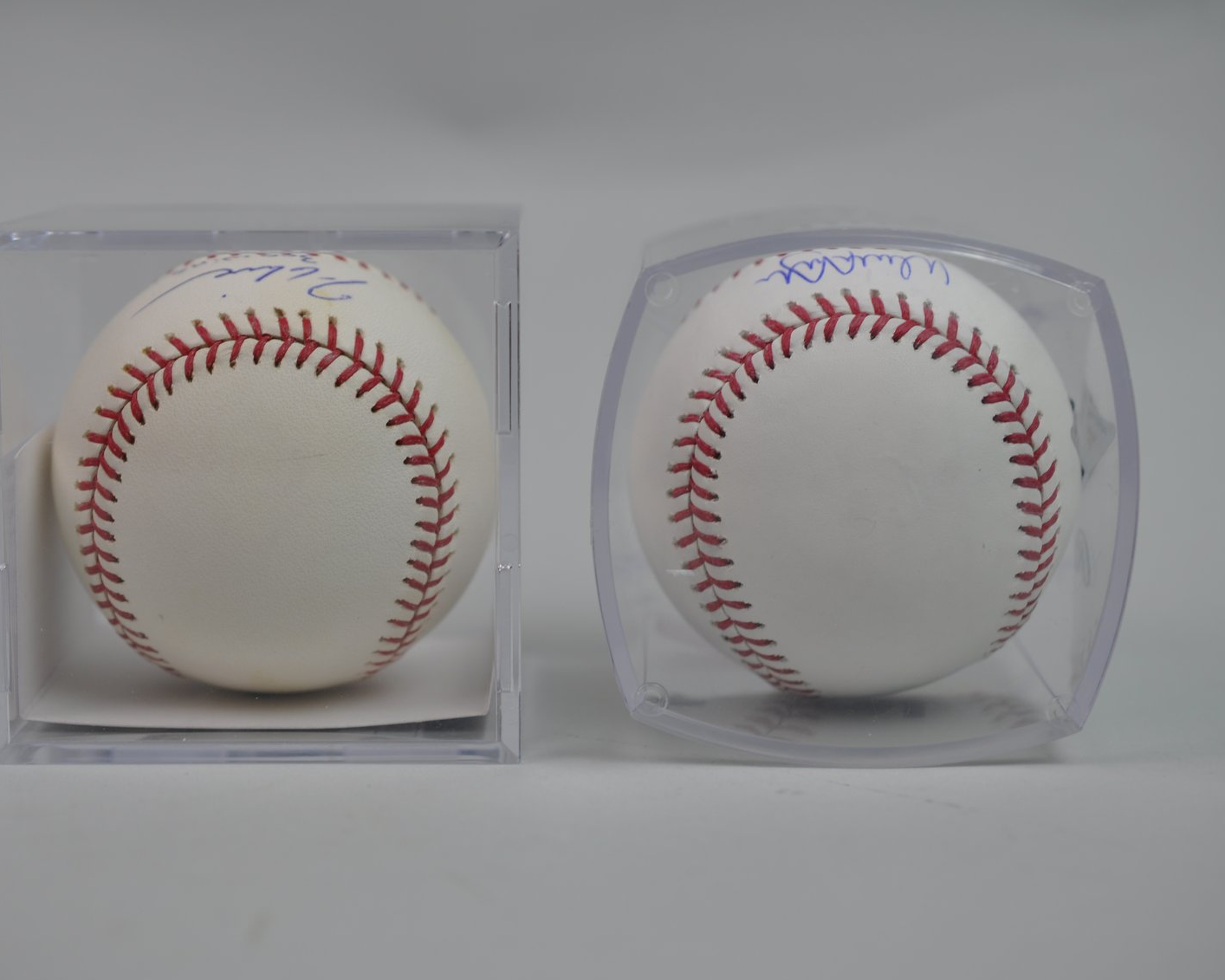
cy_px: 491
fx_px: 2465
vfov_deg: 22.5
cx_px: 531
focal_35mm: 68
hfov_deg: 27.9
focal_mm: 40
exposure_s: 1/80
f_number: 4.5
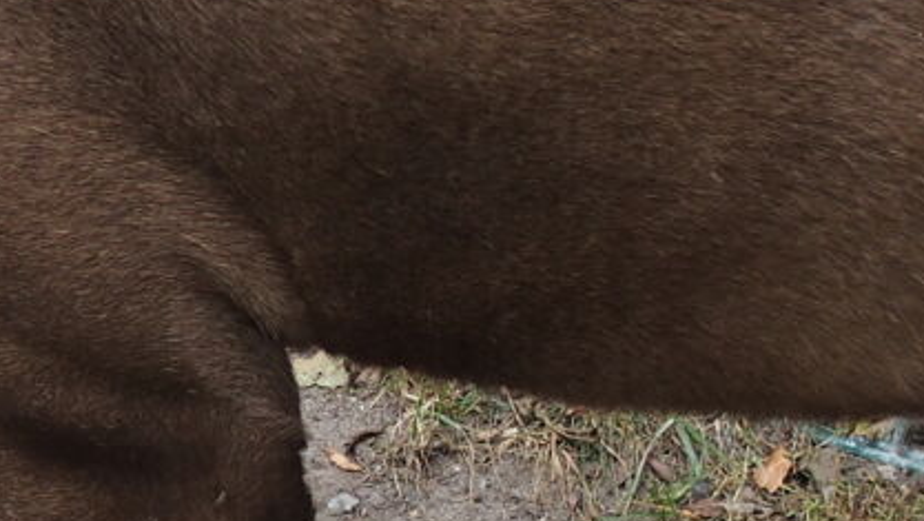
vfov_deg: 7.6
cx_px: -301
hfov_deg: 13.1
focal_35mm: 158
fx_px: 3873
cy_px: 703
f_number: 2.8
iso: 100
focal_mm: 9
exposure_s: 1/125
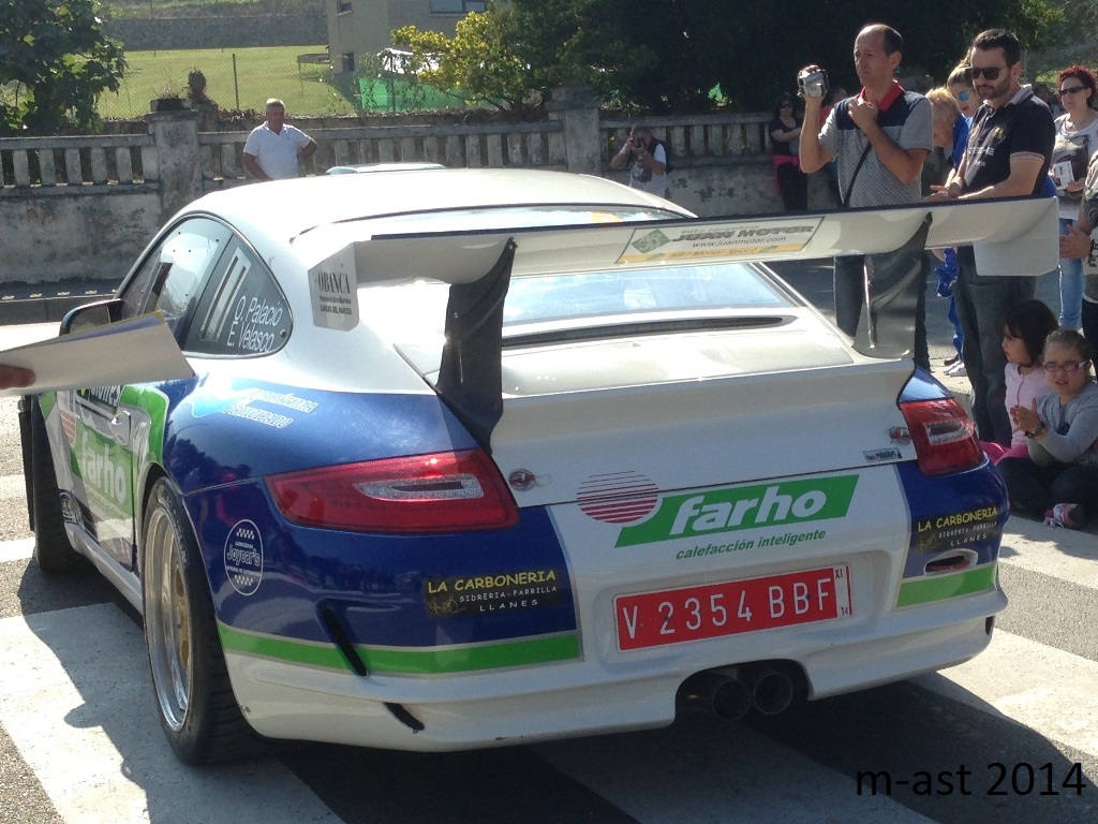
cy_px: 412
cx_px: 549
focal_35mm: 33
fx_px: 1047
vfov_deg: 42.9
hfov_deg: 55.4
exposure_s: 1/951
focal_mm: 4.13
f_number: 2.4
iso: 50
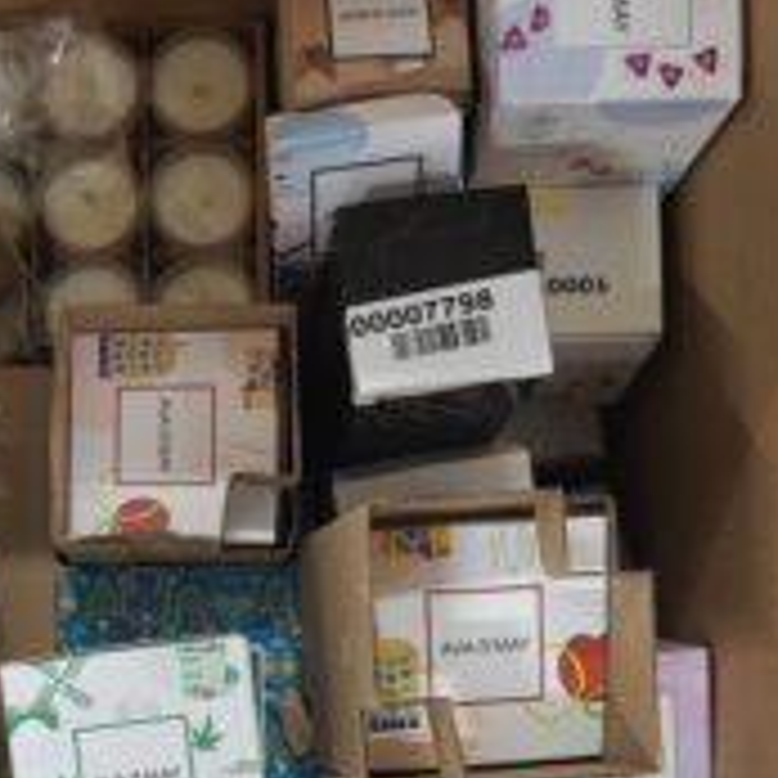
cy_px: 711
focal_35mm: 53
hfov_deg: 31.6
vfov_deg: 30.7
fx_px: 1348
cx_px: 184
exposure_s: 1/50
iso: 200
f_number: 1.8
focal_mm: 5.4
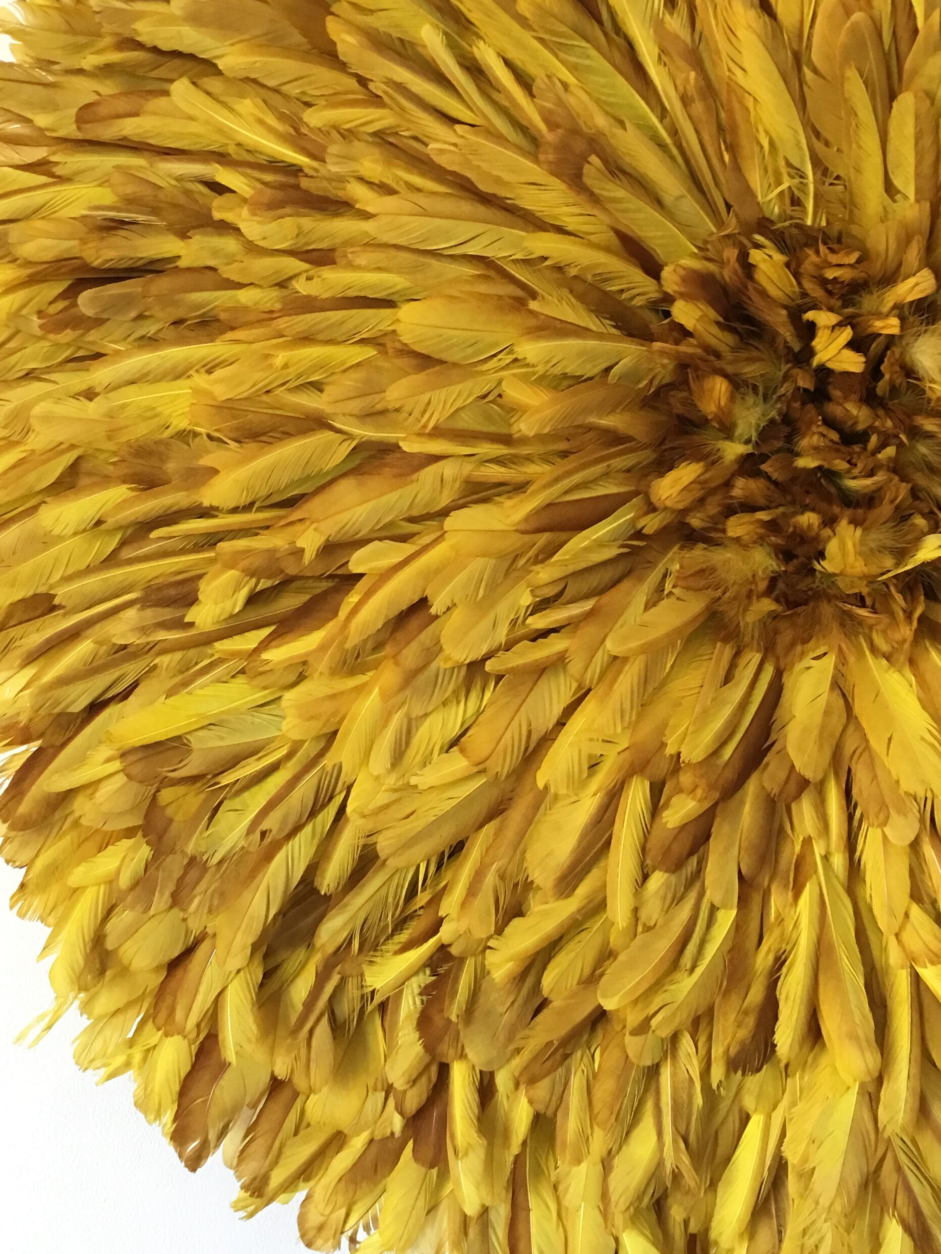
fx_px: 1704
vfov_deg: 40.2
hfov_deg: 30.9
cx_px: 493
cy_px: 476
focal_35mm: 47
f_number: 2.2
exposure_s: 1/17
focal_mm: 4.15
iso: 80
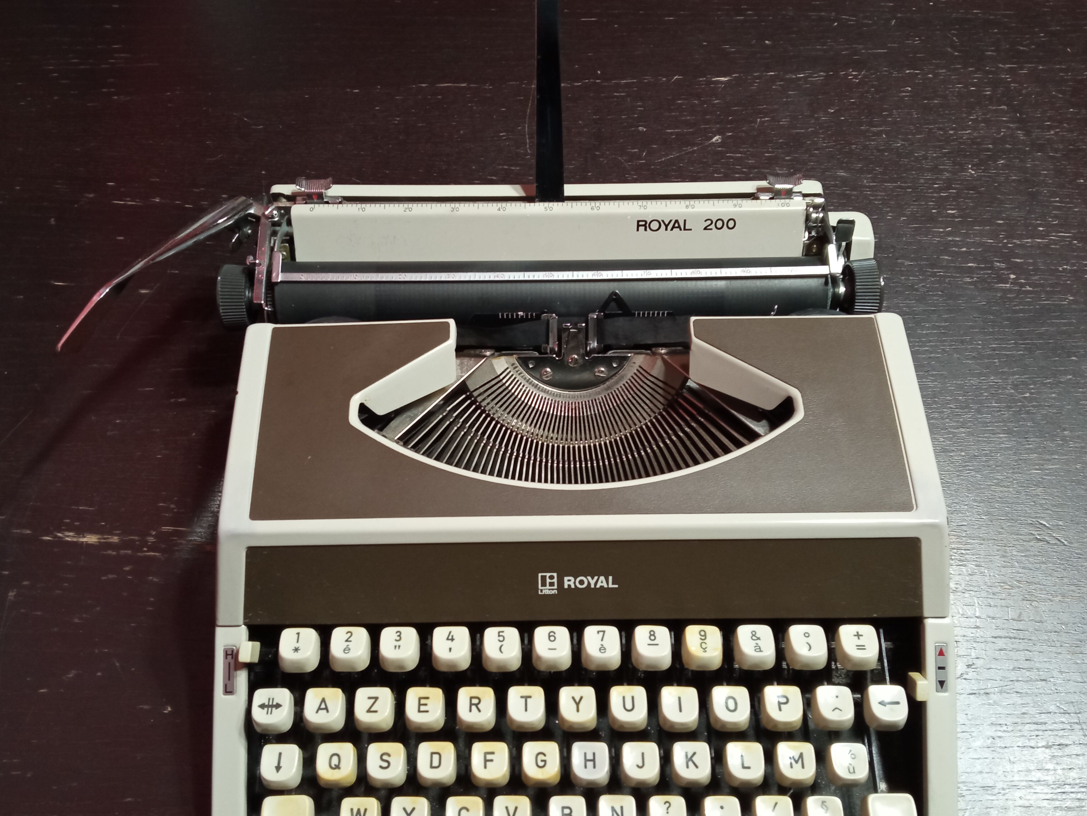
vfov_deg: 44.1
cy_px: 436
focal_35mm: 32
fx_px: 1005
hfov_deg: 56.8
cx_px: 529
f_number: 2.2
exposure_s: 1/25
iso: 487
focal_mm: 3.79
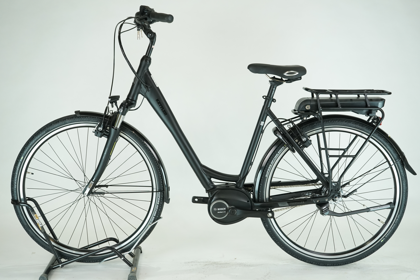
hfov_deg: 38.9
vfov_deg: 26.5
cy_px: 140
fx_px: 595
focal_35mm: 51
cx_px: 210
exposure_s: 1/200
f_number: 5.6
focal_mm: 51
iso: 1600
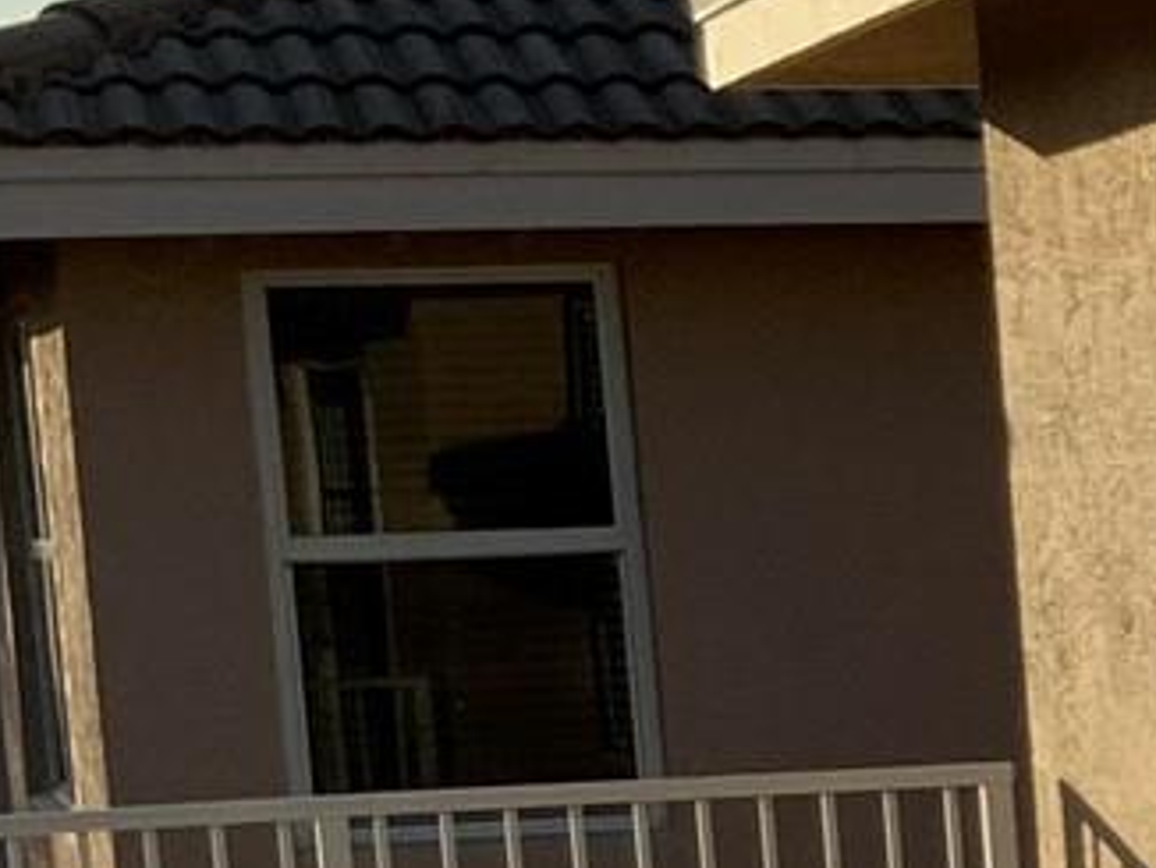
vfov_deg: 8.0
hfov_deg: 9.9
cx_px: 2454
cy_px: 1371
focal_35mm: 182
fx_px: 6082
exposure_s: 1/2427
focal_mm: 3
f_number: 1.8
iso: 16
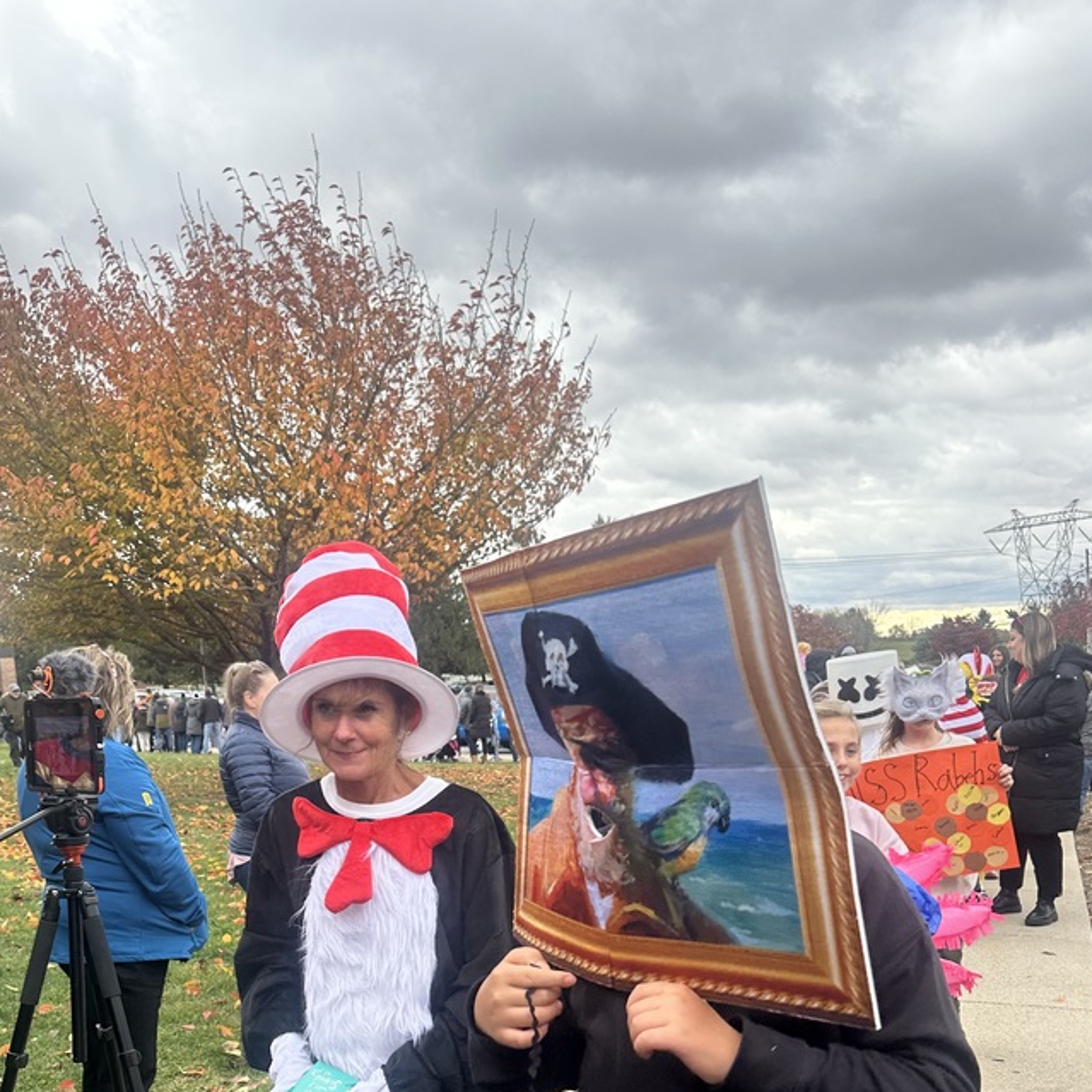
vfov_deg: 46.3
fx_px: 1213
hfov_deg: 48.4
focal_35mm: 34
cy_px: 853
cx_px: 484
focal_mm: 6.86
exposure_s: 1/718
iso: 80
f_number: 1.78
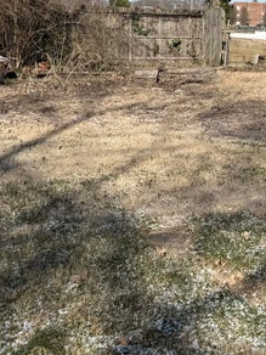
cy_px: 90
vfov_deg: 27.4
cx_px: 293
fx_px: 717
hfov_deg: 20.1
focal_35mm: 70
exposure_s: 1/4405
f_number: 1.78
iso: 80
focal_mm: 6.76
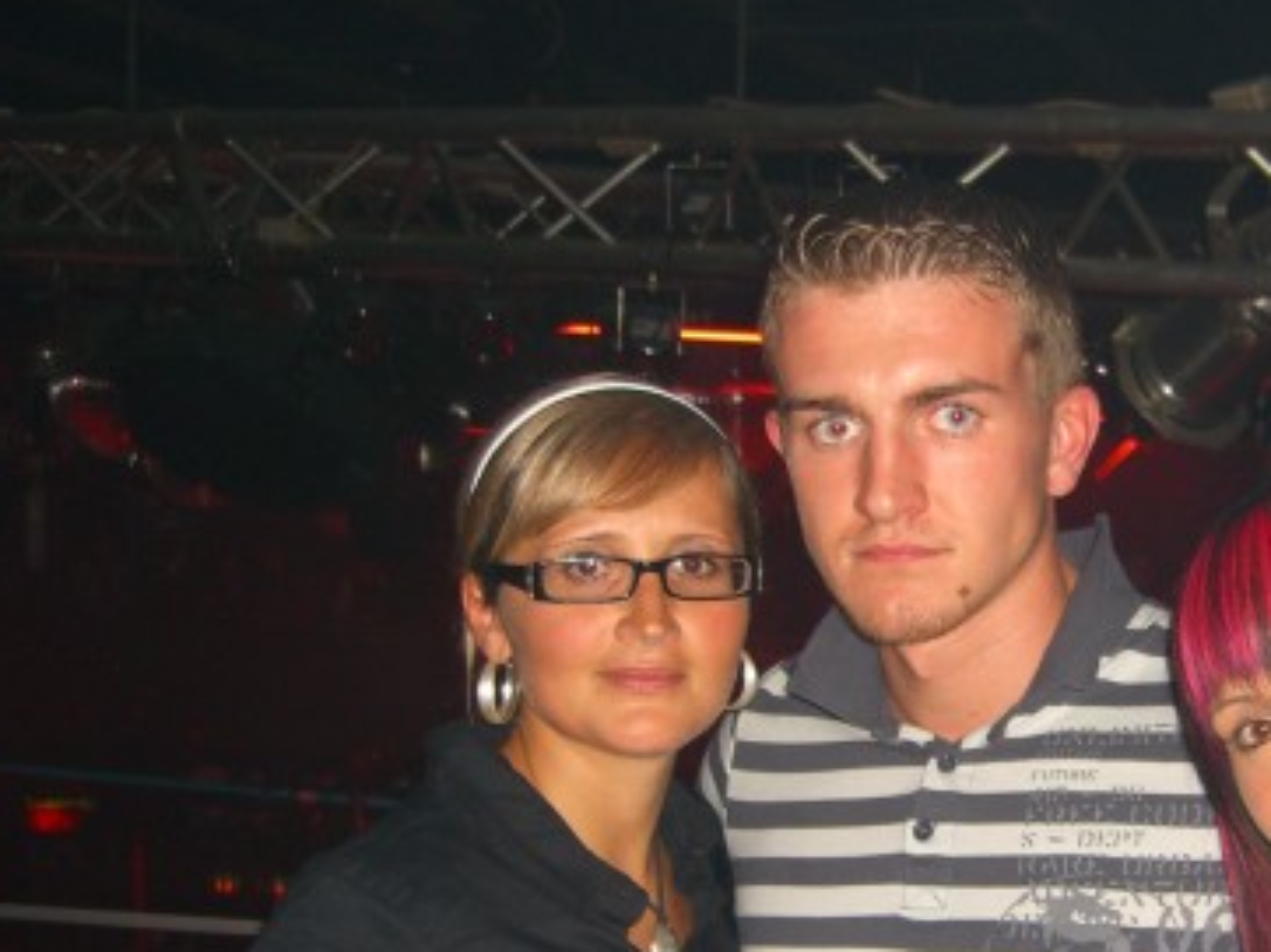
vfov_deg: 23.0
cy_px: 706
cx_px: 1004
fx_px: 2312
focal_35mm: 63
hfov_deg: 30.1
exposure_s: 1/60
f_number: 2.8
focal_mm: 7.9
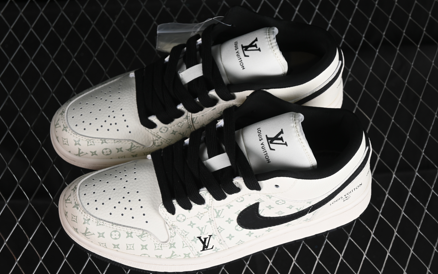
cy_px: 141
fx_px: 919
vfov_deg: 16.9
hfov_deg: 26.8
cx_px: 218
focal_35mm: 77
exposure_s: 1/80
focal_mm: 50
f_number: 7.1
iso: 160
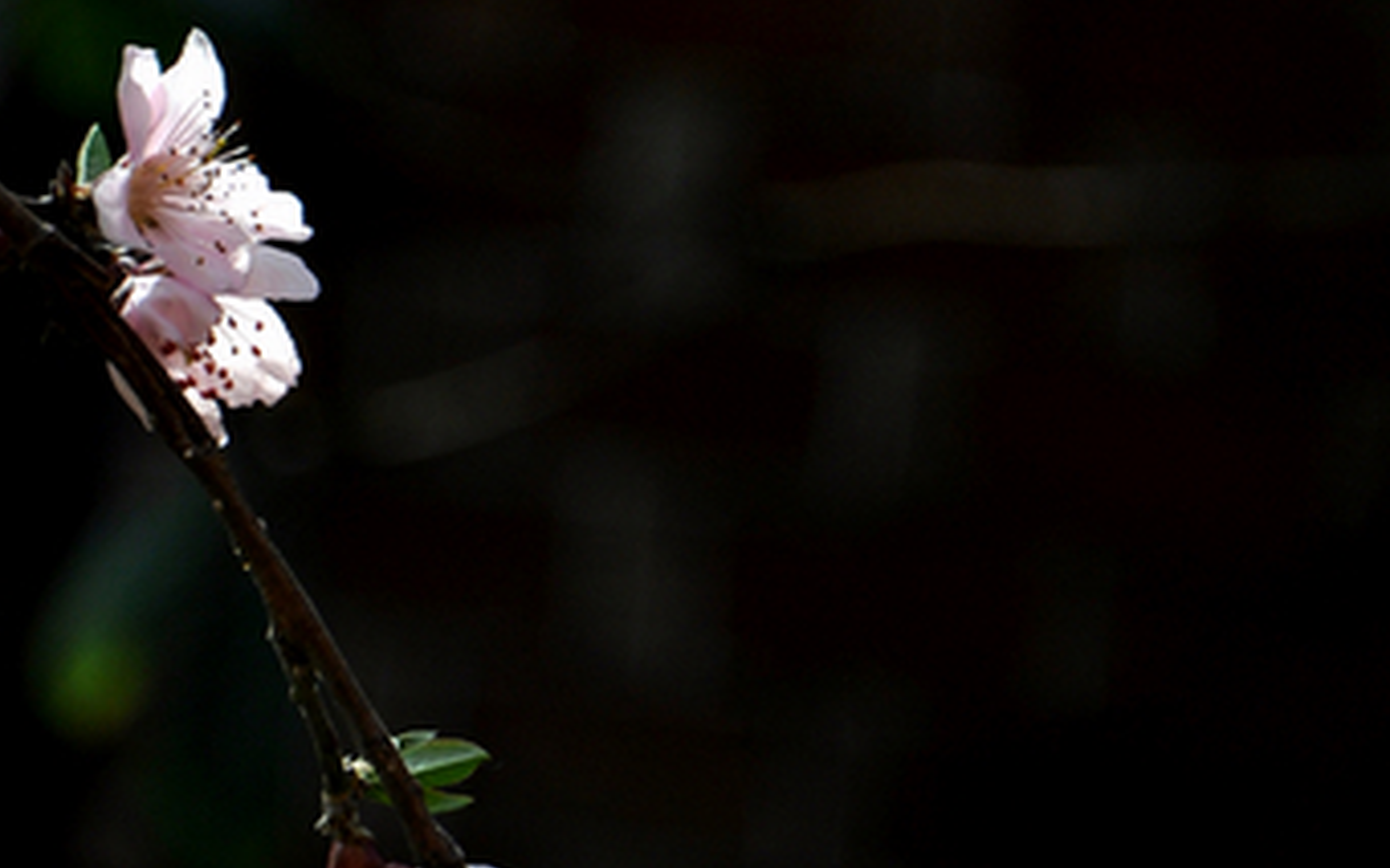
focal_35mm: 376
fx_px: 14249
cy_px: 212
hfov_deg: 5.6
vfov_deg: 3.5
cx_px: 613
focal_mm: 105
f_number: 5.6
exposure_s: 1/500
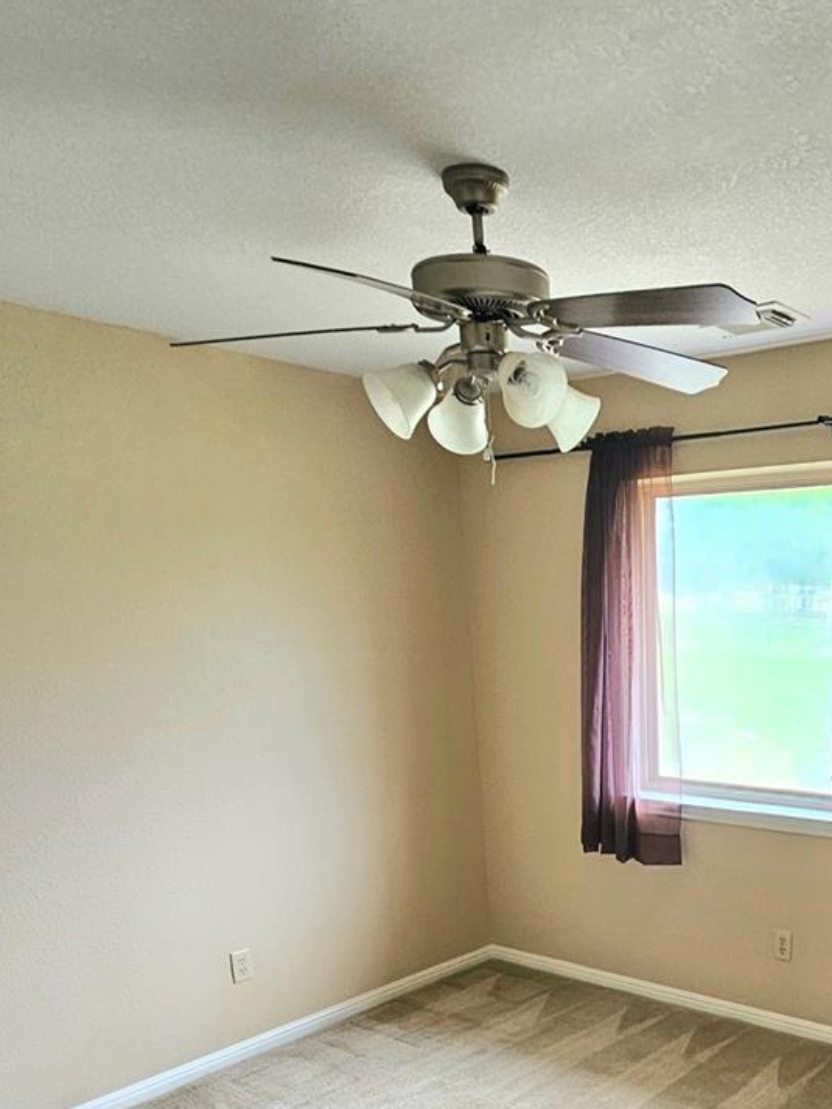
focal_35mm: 28
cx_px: 680
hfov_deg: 46.8
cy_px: 913
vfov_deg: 57.8
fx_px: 897
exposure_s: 1/60.2
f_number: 2.2
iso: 160
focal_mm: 2.2
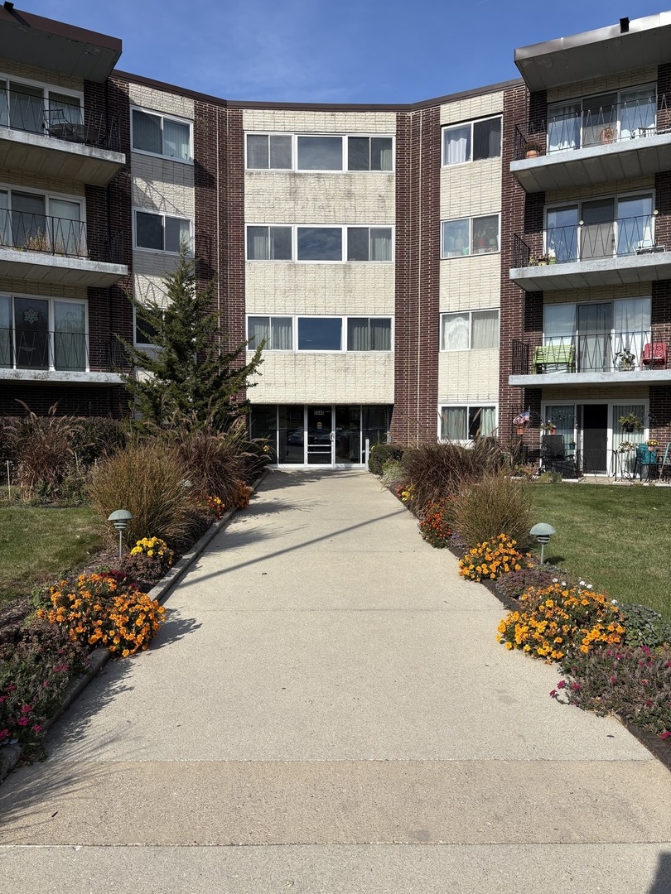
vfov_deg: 67.3
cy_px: 447
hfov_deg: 53.1
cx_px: 336
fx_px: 672
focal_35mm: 26
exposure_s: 1/3448
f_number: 1.6
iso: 50
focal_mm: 5.96
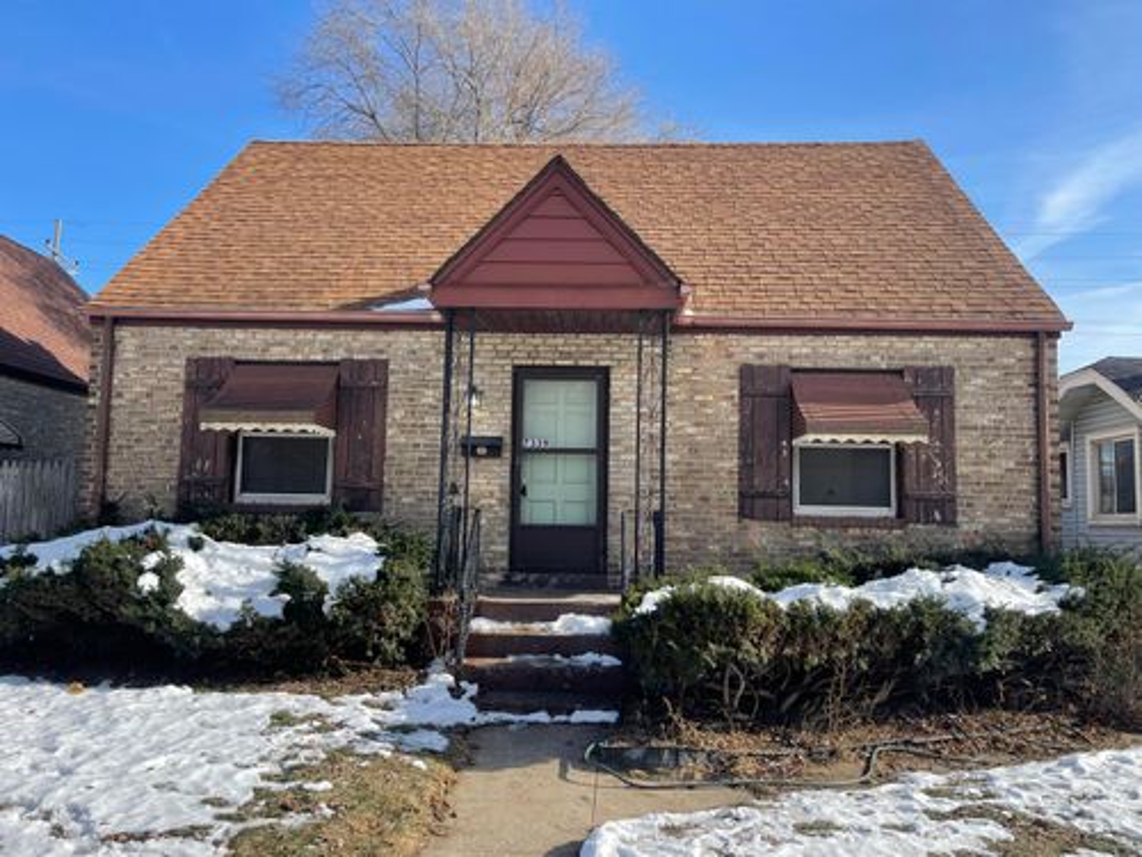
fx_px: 825
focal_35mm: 25
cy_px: 428
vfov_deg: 54.9
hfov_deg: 69.4
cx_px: 571
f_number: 1.6
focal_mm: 5.1
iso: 32
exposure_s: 1/1252
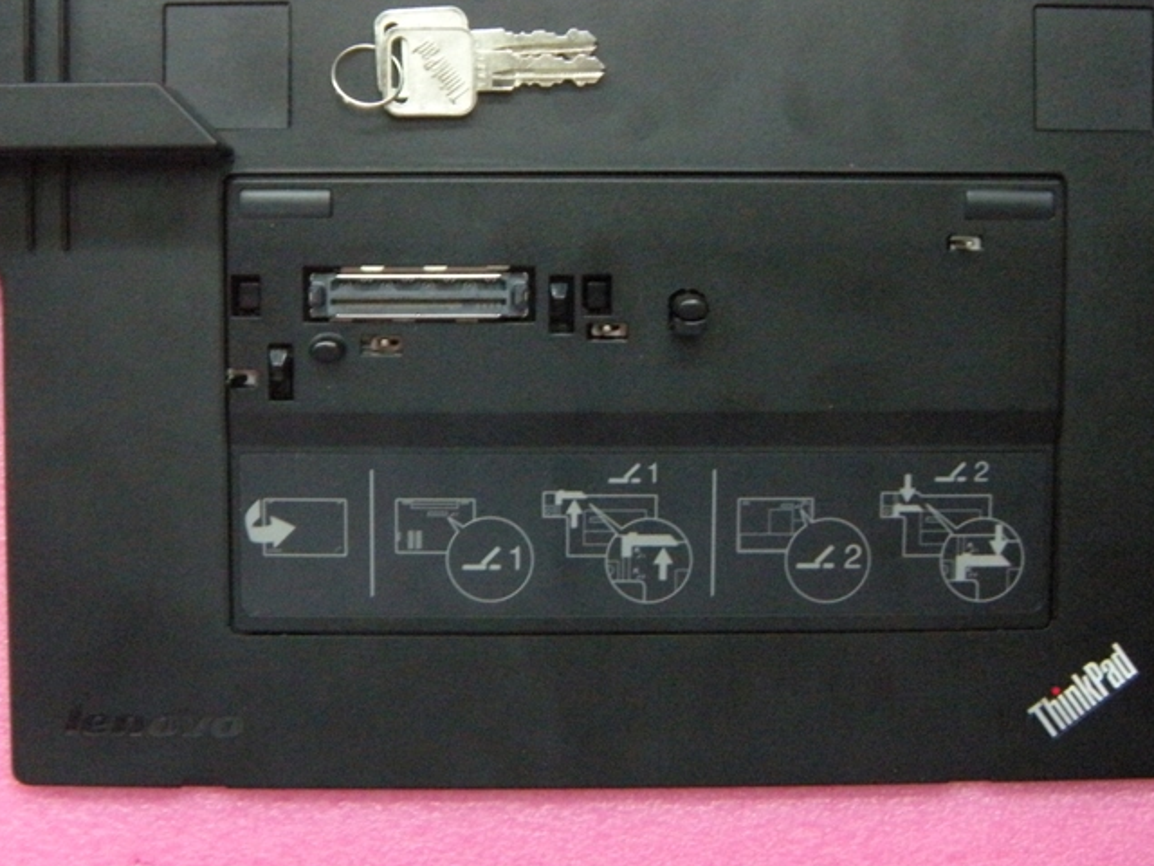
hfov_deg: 34.2
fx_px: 1867
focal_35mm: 56
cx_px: 449
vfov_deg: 26.0
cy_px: 316
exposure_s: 1/26
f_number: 3.8
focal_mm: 5.9
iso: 400
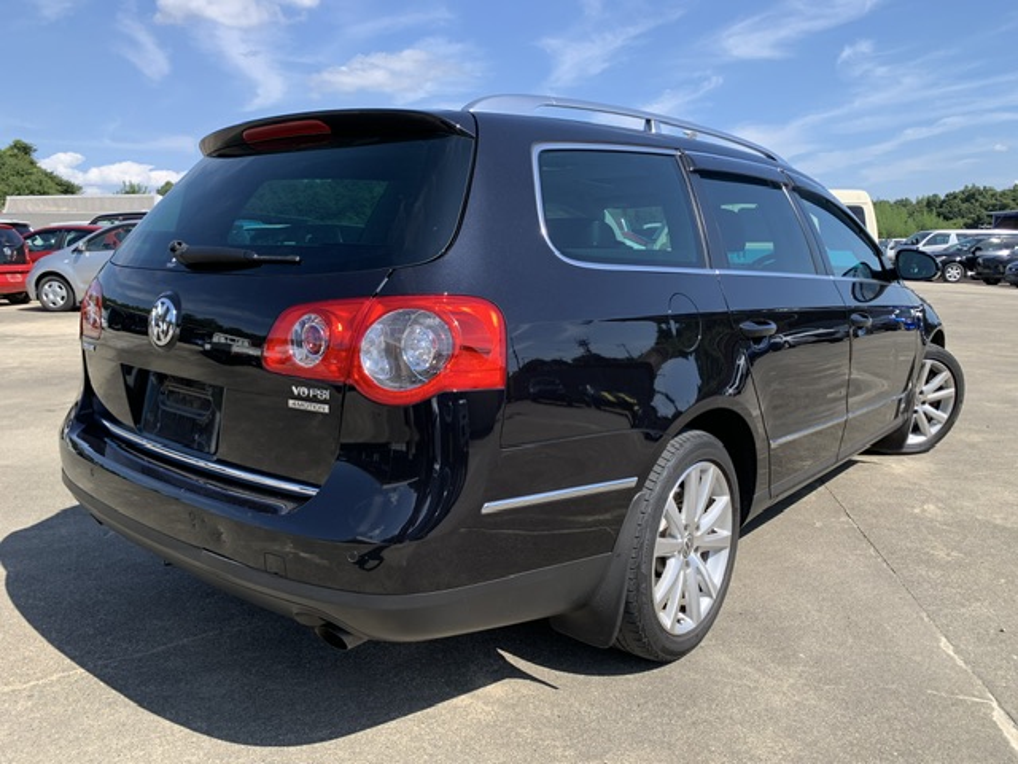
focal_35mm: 26
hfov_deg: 67.3
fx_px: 765
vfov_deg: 53.1
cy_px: 382
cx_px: 509
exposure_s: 1/1235
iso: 25
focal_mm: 4.25
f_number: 1.8
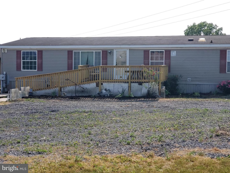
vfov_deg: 28.0
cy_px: 86
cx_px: 115
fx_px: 346
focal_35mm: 52
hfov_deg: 36.8
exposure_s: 1/560
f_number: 2.4
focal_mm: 6
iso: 32
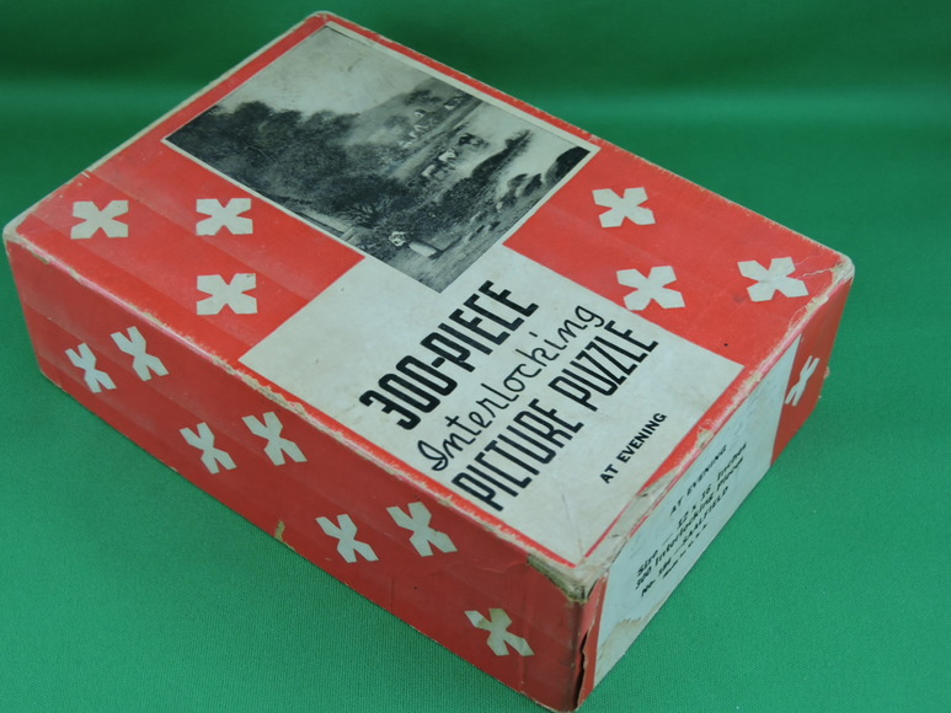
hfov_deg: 34.9
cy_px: 356
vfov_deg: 26.6
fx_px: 1511
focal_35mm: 55
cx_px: 476
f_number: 4
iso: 450
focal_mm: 9.9
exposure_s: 1/125
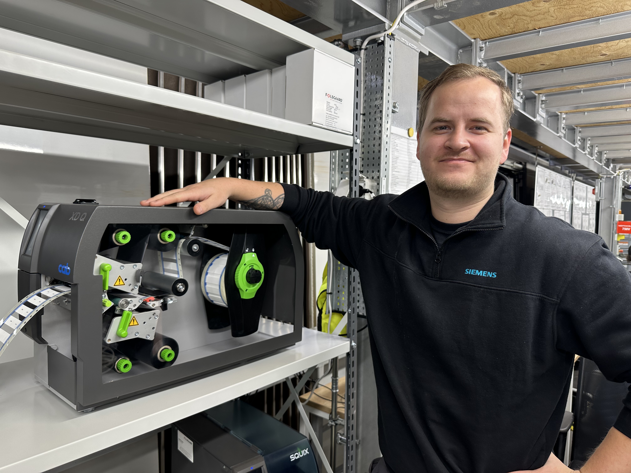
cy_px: 236
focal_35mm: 24
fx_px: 437
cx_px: 316
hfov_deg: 71.6
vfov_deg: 56.8
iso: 50
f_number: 1.78
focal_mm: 6.86
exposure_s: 1/119
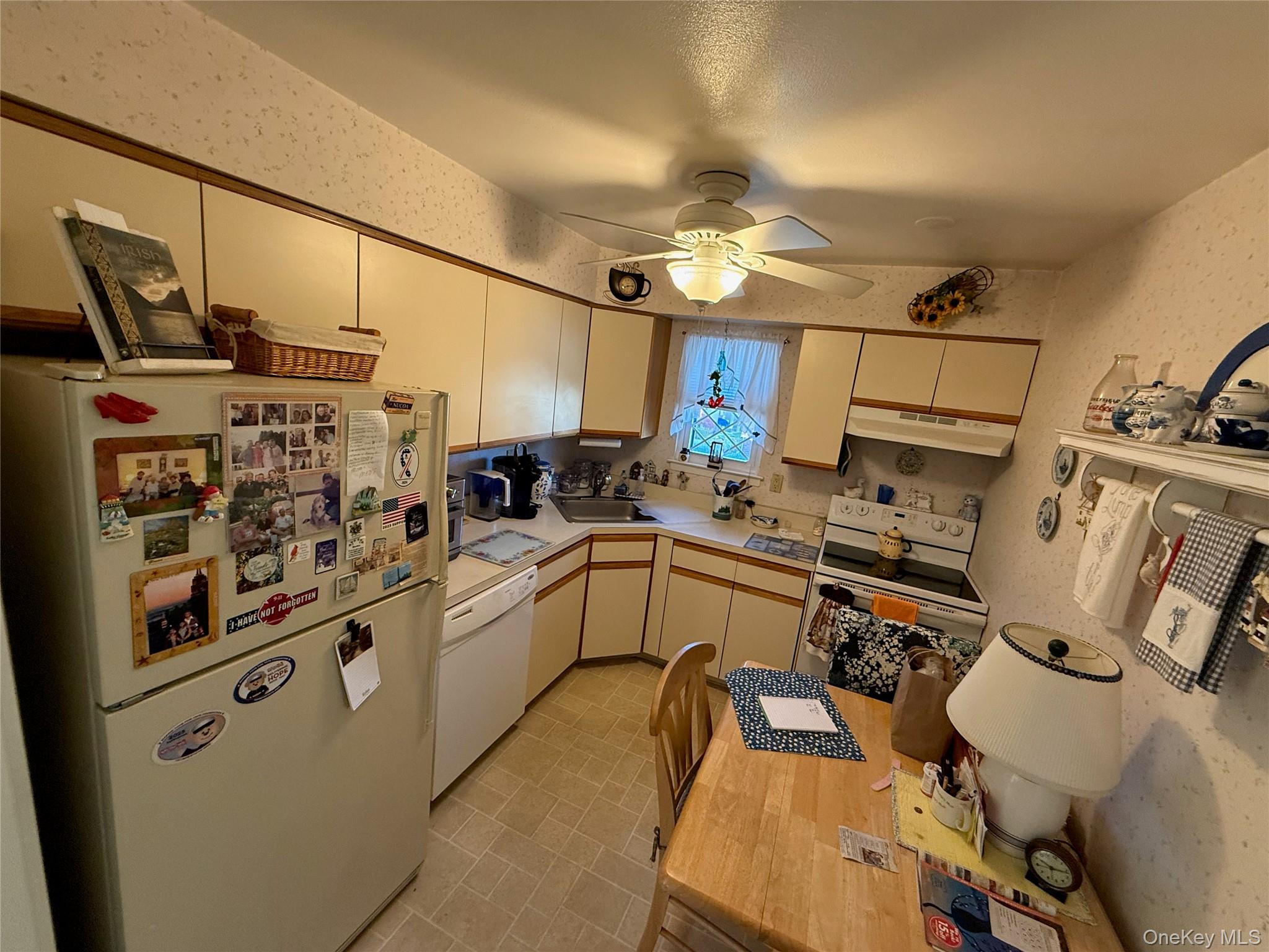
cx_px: 634
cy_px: 476
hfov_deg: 102.1
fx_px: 513
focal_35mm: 14
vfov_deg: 85.7
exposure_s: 1/63
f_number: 2.2
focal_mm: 2.22
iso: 320
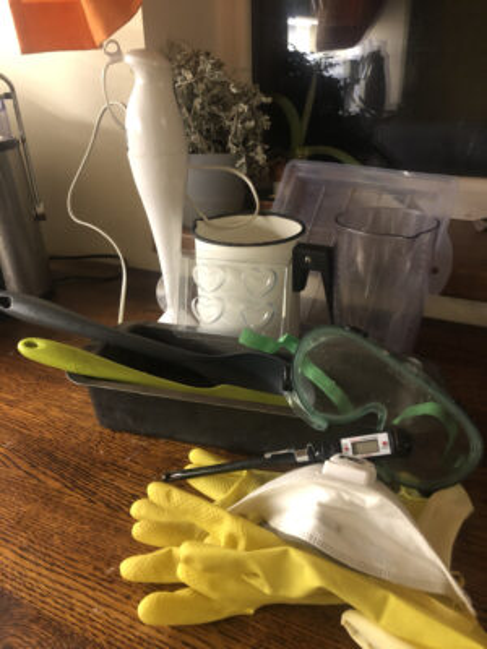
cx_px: 244
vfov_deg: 63.4
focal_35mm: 28
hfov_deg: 49.7
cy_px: 324
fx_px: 525
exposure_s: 1/4
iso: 100
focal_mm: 3.99
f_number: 1.8
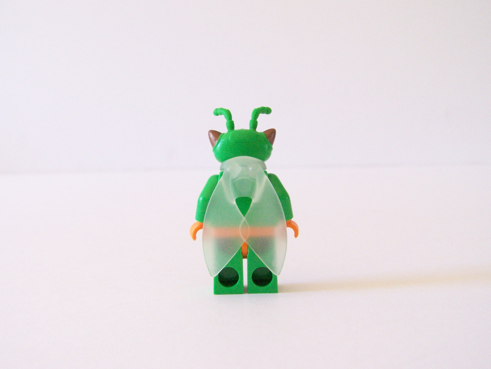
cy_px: 184
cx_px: 246
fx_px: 681
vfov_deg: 30.3
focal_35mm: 48
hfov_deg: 39.7
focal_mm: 8
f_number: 4
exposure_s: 1/90
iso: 400
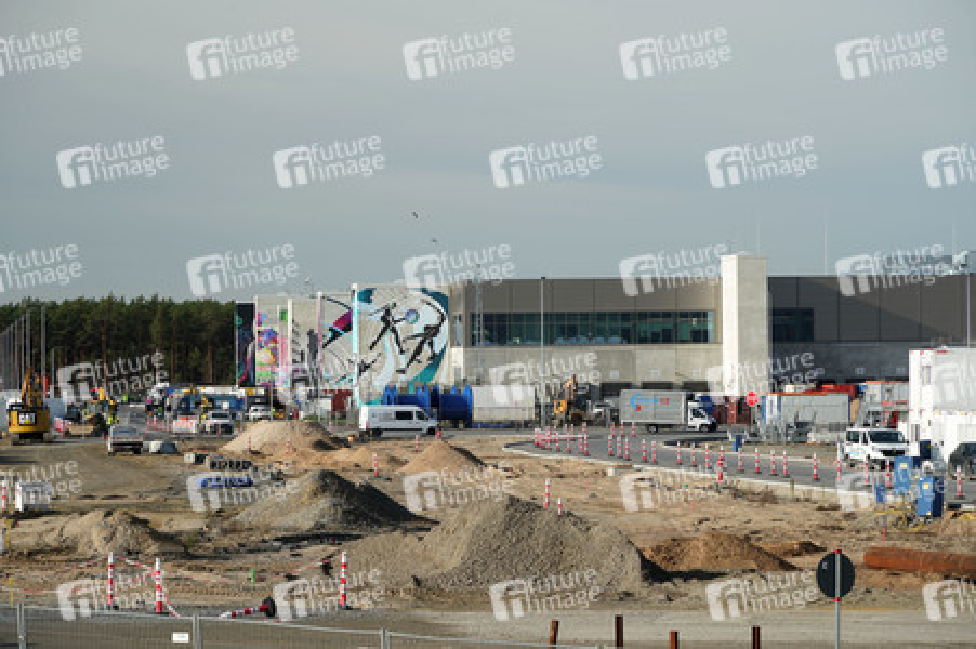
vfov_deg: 9.9
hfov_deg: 14.9
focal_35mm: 138
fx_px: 3738
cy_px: 324
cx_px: 488
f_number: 8
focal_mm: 138
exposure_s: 1/80
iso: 100
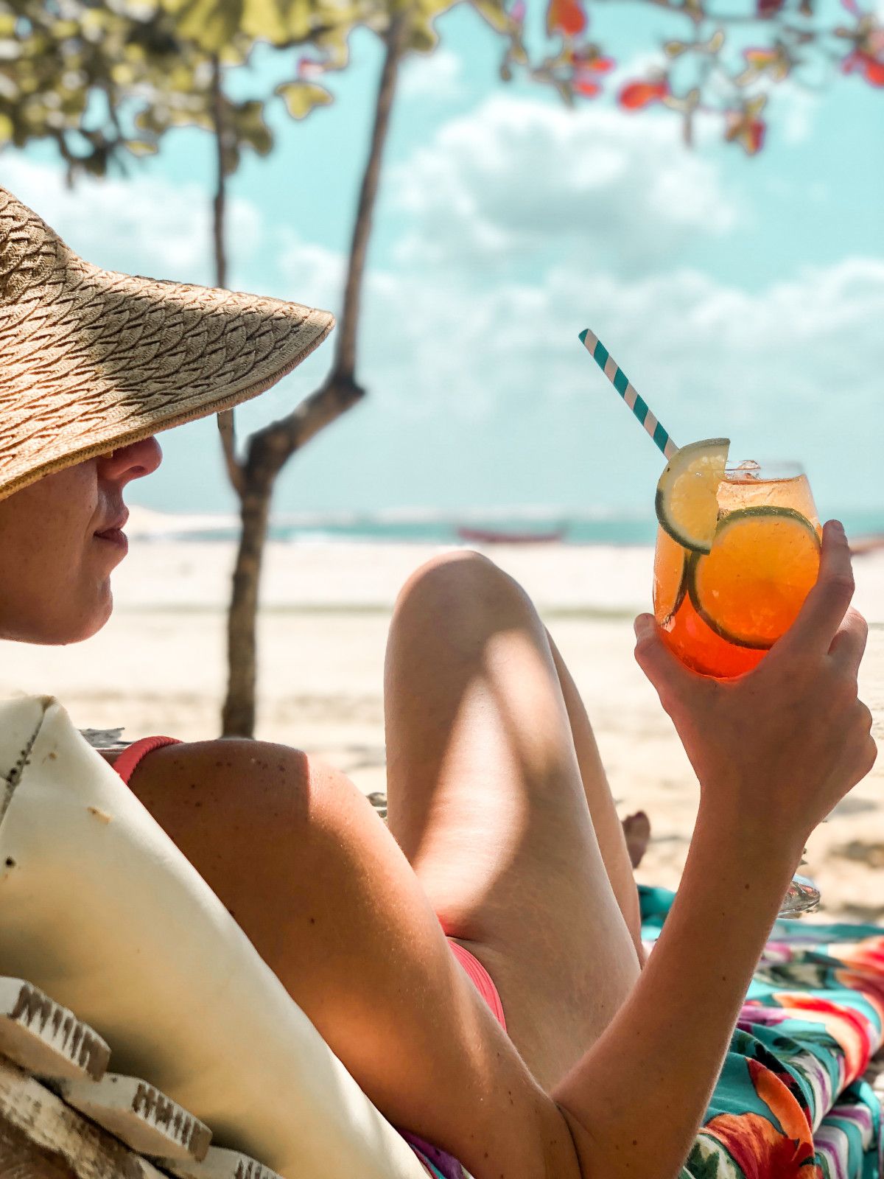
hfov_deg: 28.0
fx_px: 1771
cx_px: 442
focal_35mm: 52
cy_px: 590
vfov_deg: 36.8
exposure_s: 1/680
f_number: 2.4
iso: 16
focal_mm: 6
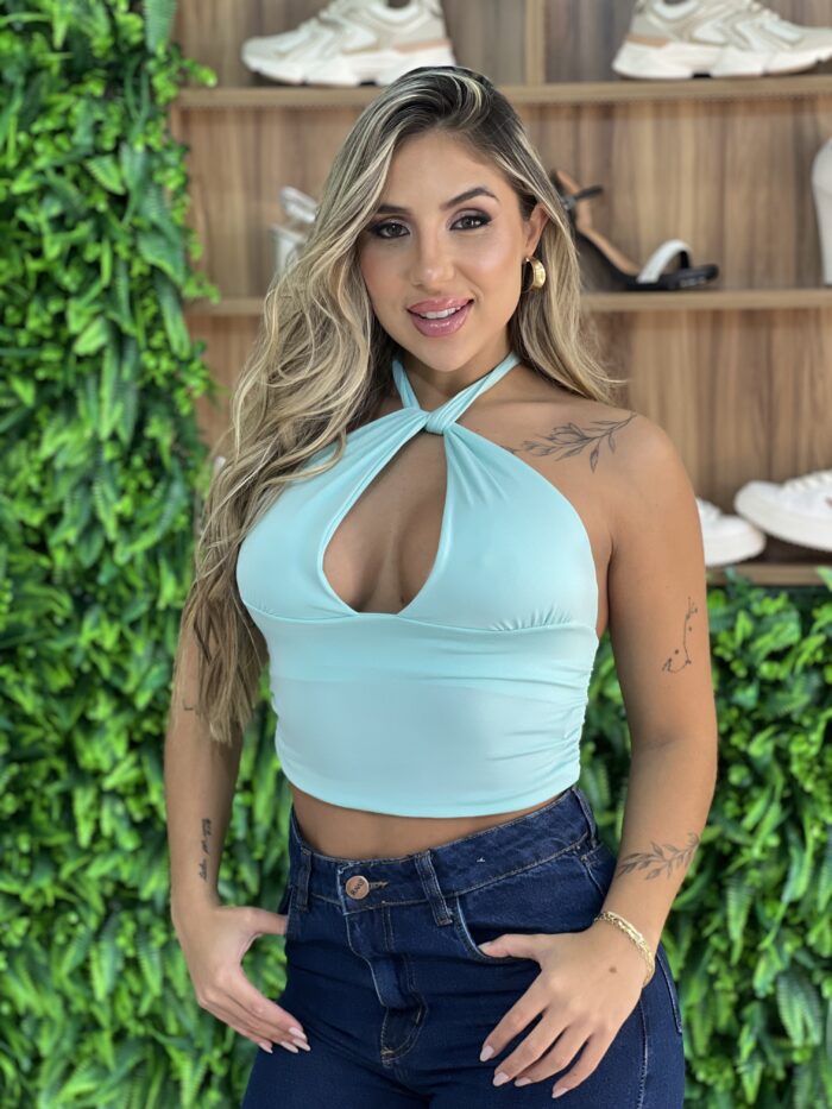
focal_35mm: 77
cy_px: 554
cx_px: 416
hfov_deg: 19.1
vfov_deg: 25.3
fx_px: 2467
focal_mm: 9
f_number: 2.8
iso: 125
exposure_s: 1/60
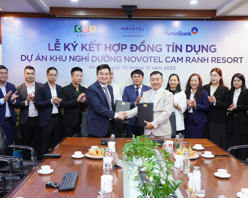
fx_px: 312
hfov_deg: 43.3
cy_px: 99
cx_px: 125
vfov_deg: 35.2
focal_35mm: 43
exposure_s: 1/160
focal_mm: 25
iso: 2000
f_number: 3.5
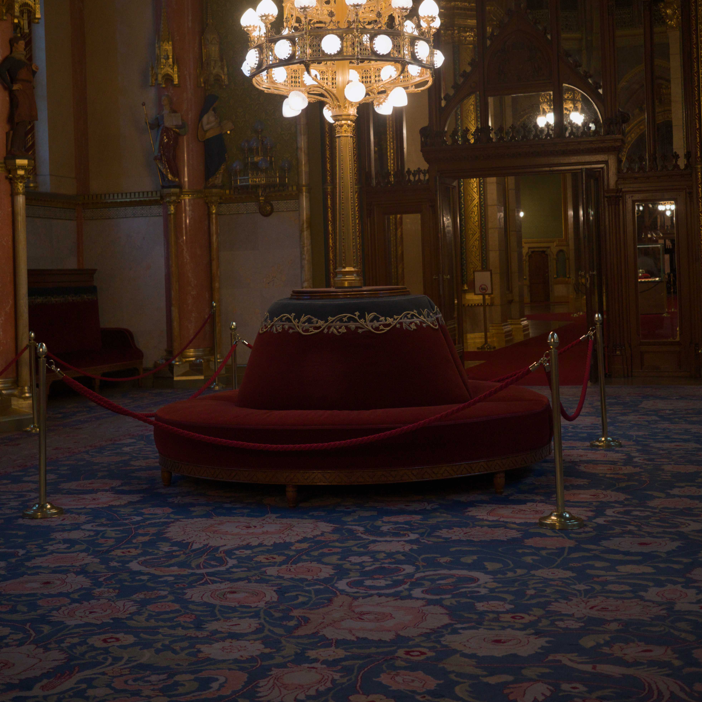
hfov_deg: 32.8
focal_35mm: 52
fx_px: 1193
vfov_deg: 32.6
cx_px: 346
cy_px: 258
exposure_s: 1/100
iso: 1250
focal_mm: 26
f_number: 2.8
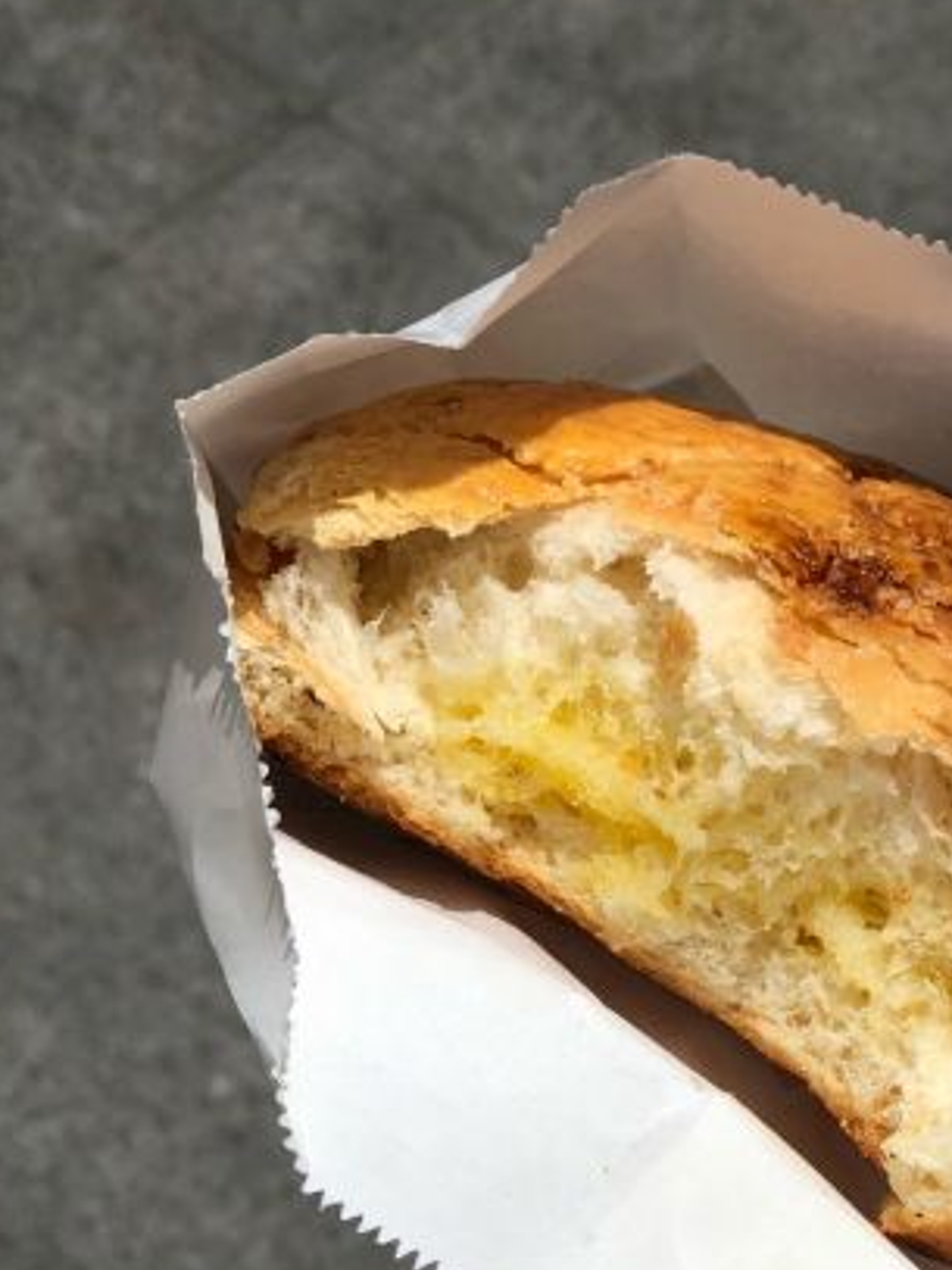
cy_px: 1052
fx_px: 3595
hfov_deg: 15.0
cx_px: 782
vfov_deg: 19.8
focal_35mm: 98
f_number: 2.8
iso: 20
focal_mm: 6.6
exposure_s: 1/2183
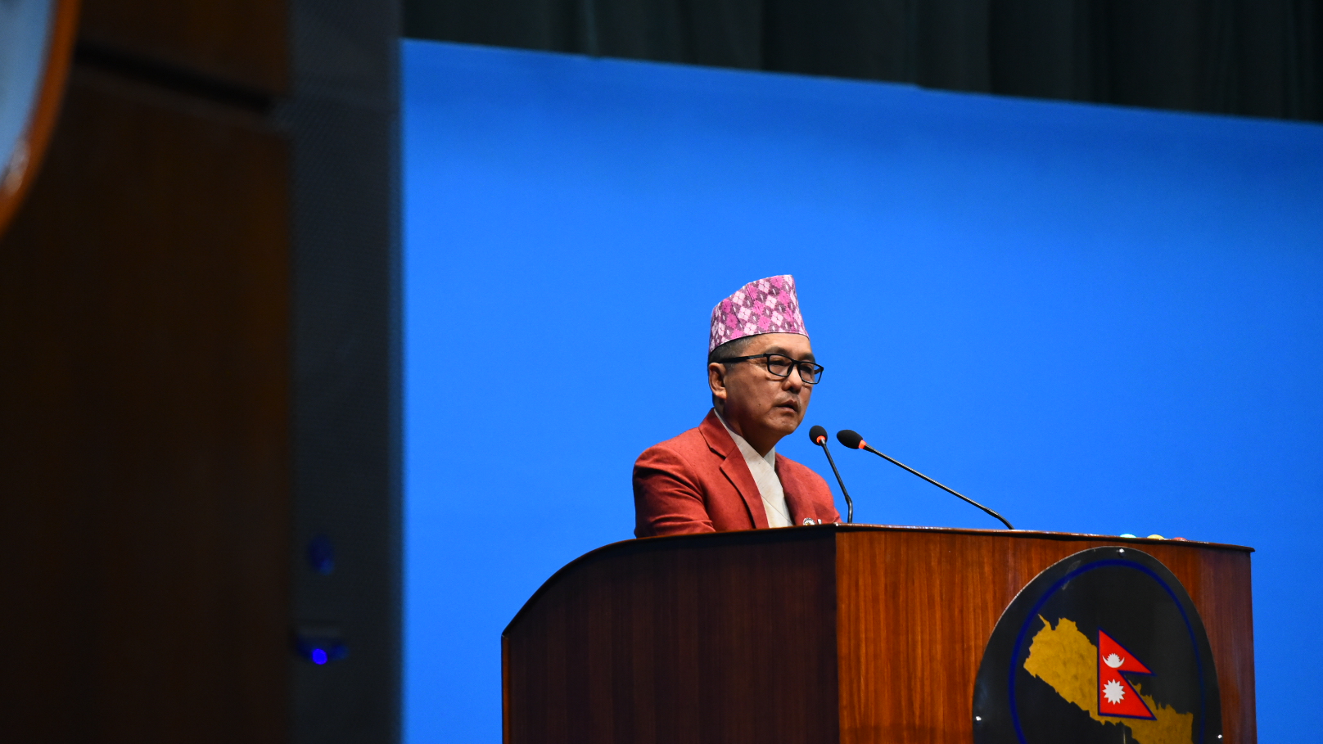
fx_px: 7367
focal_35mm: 210
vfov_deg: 5.8
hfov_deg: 10.3
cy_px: 332
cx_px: 662
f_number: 4
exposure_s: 1/320
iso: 5000
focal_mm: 200
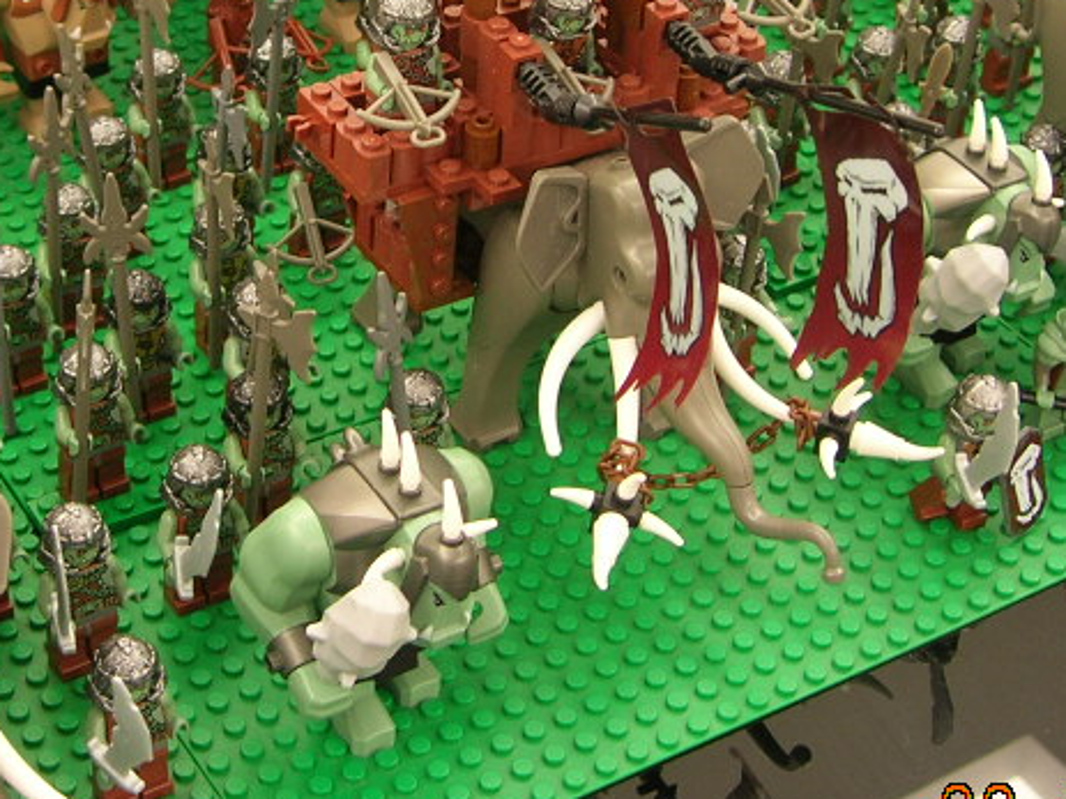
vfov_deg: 17.4
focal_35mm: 84
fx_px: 2586
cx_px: 357
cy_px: 113
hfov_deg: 23.2
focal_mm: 7.8
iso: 64
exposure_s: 1/5.4
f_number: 2.8
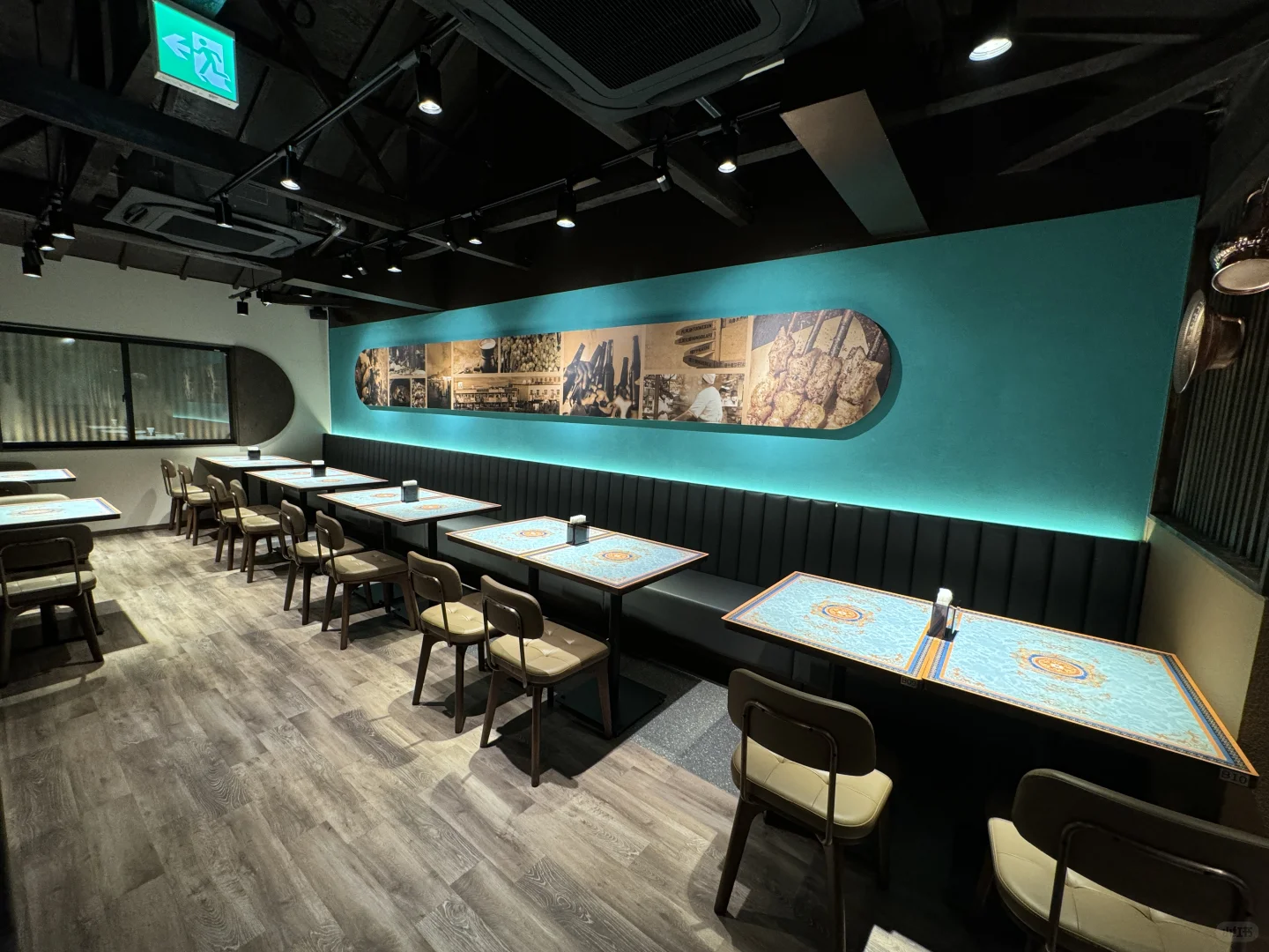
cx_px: 634
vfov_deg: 85.7
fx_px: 513
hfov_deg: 102.1
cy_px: 476
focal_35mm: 14
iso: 200
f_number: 2.2
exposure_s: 1/60
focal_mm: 2.22
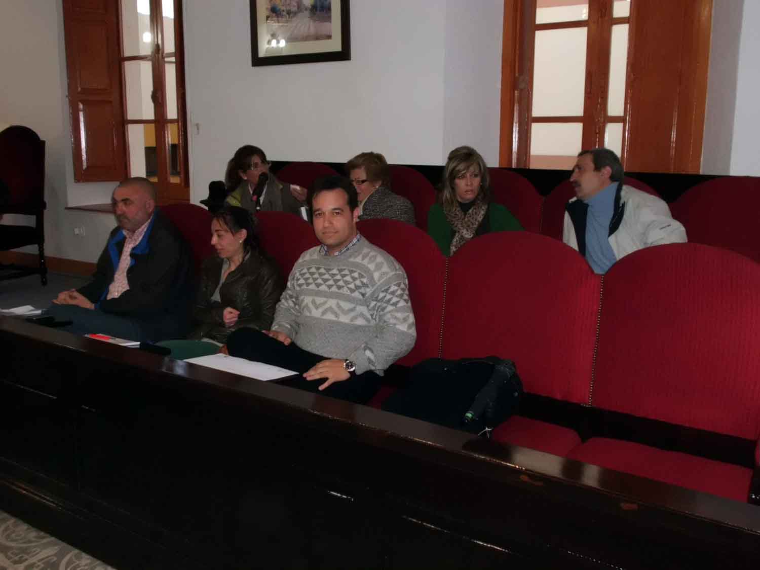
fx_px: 725
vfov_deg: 42.9
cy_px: 285
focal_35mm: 33
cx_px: 380
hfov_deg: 55.4
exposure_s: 1/60
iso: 400
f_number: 3.6
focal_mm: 6
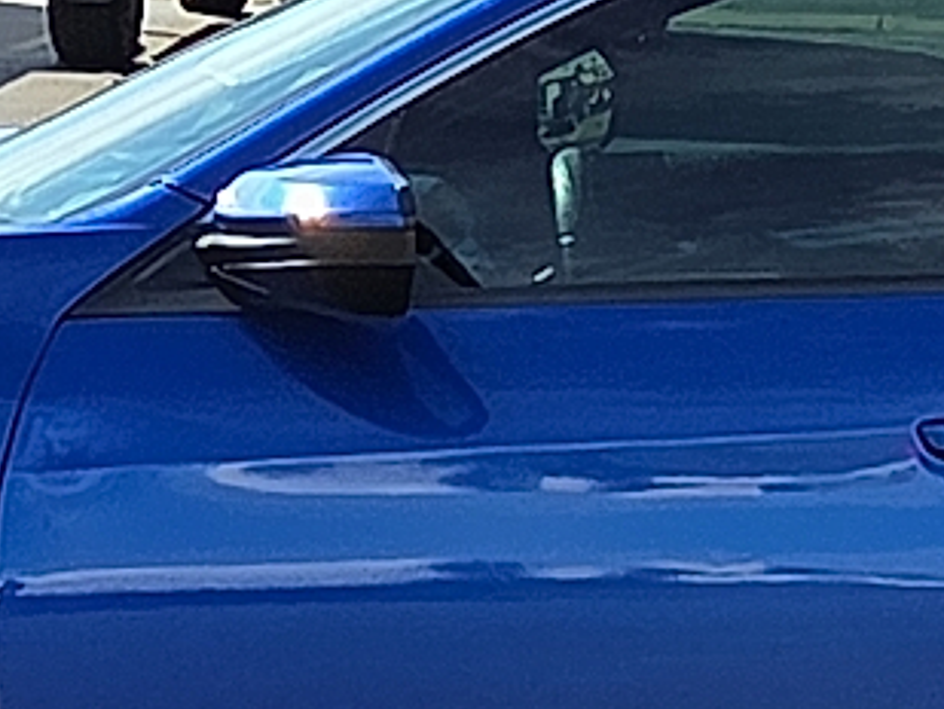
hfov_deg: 8.4
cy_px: 691
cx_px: 1094
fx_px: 6357
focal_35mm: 233
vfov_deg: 6.4
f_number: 1.8
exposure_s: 1/5000
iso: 76
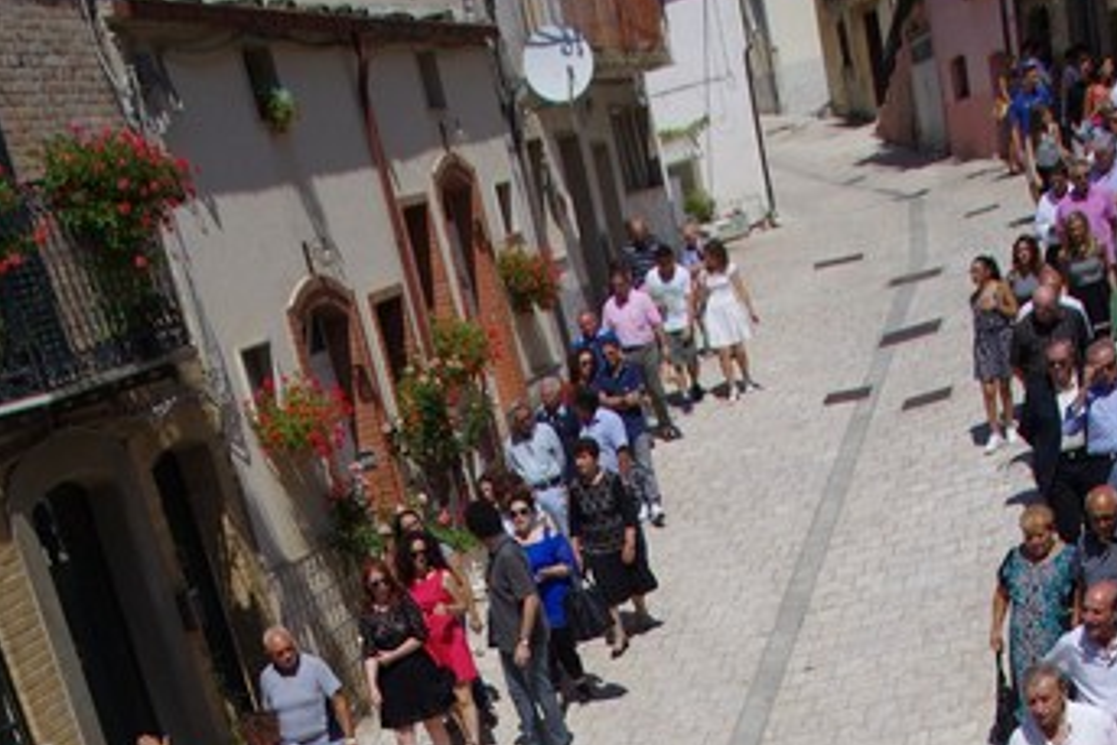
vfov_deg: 19.5
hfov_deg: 33.8
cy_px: 1171
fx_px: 1831
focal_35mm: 59
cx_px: 443
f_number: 8
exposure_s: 1/320
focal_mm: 18
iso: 100
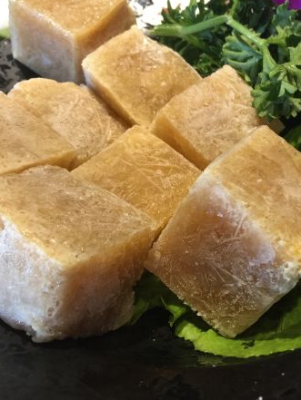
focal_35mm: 46
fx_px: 533
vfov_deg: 41.2
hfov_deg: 31.4
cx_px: 189
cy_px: 193
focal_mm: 4.15
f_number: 2.2
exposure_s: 1/33
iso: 64
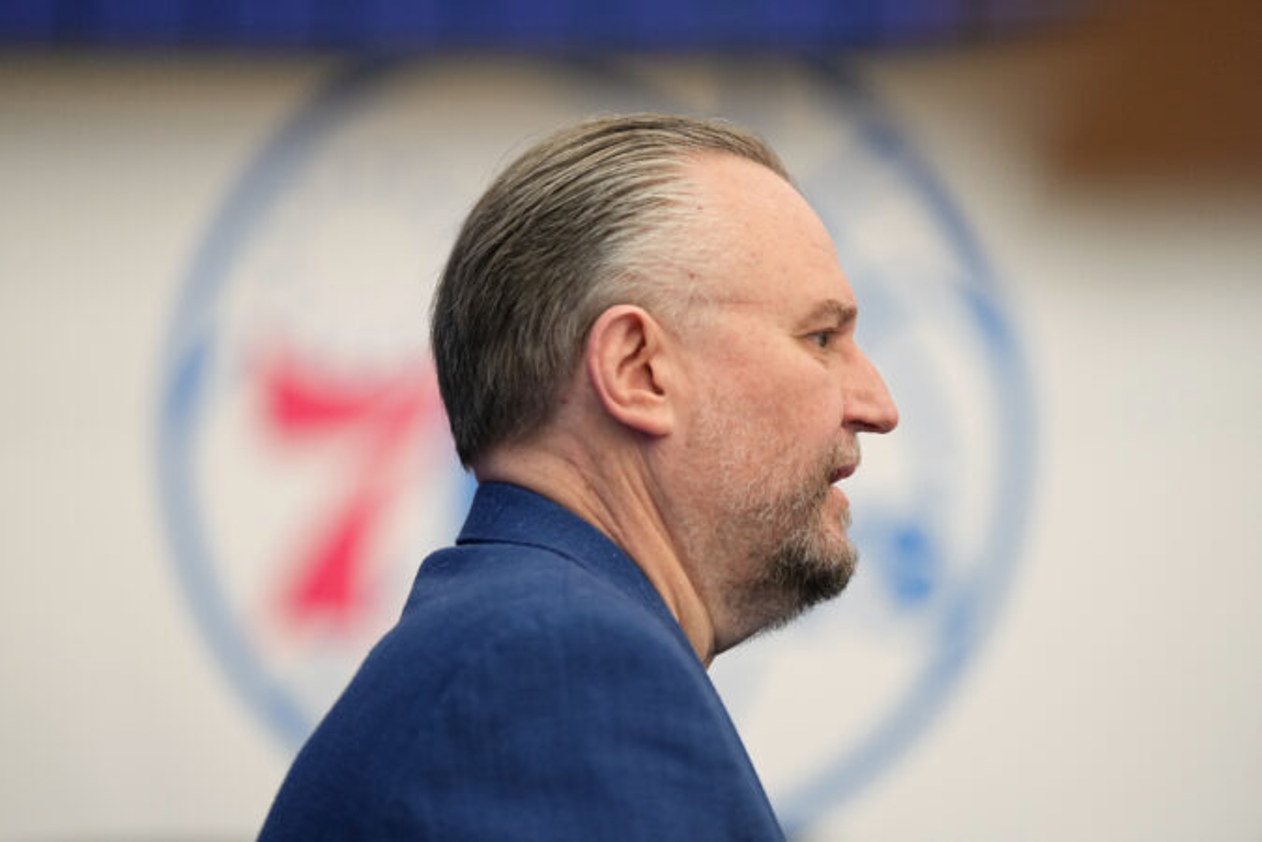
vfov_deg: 7.1
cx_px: 631
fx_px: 6800
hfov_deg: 10.6
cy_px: 421
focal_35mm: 194
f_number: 2.8
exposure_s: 1/320
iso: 1000
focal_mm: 194
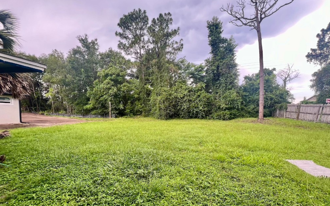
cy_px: 120
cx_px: 165
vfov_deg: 78.0
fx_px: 126
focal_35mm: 14
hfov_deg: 105.3
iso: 40
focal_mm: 1.57
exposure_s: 1/99
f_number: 1.8
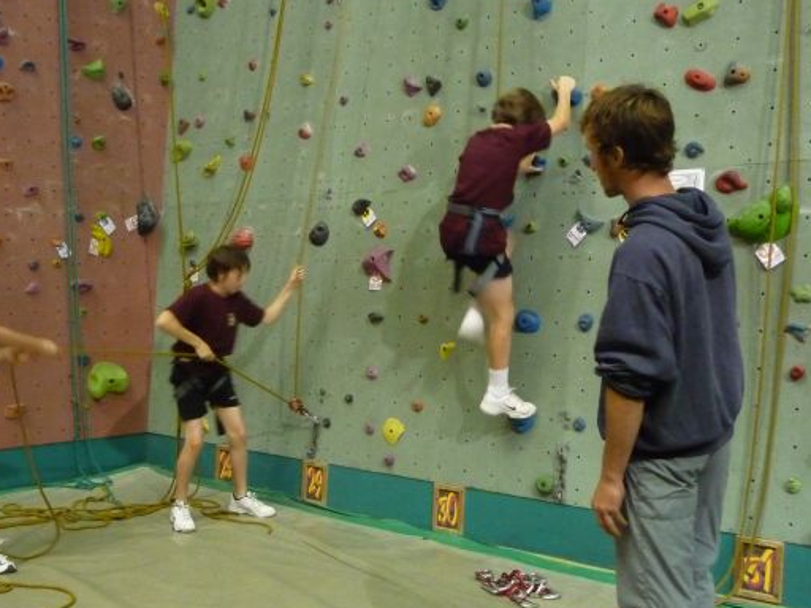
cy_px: 340
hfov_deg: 46.4
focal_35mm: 40
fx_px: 937
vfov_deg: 35.9
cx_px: 309
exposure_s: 1/10
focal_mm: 5.3
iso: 800
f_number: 3.5
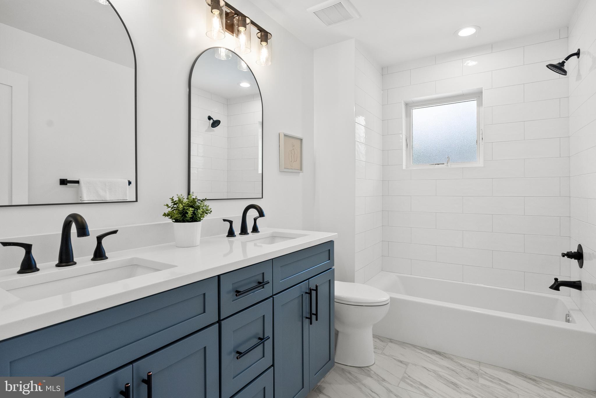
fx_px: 298
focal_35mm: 18
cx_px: 298
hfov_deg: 90.0
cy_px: 199
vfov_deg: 67.4
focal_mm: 18
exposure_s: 1/25
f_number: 8
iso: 800
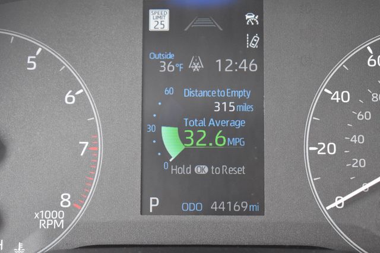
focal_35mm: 82
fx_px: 870
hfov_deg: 24.6
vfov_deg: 16.5
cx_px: 190
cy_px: 126
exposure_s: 1/125
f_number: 5.6
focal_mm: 55
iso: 2800
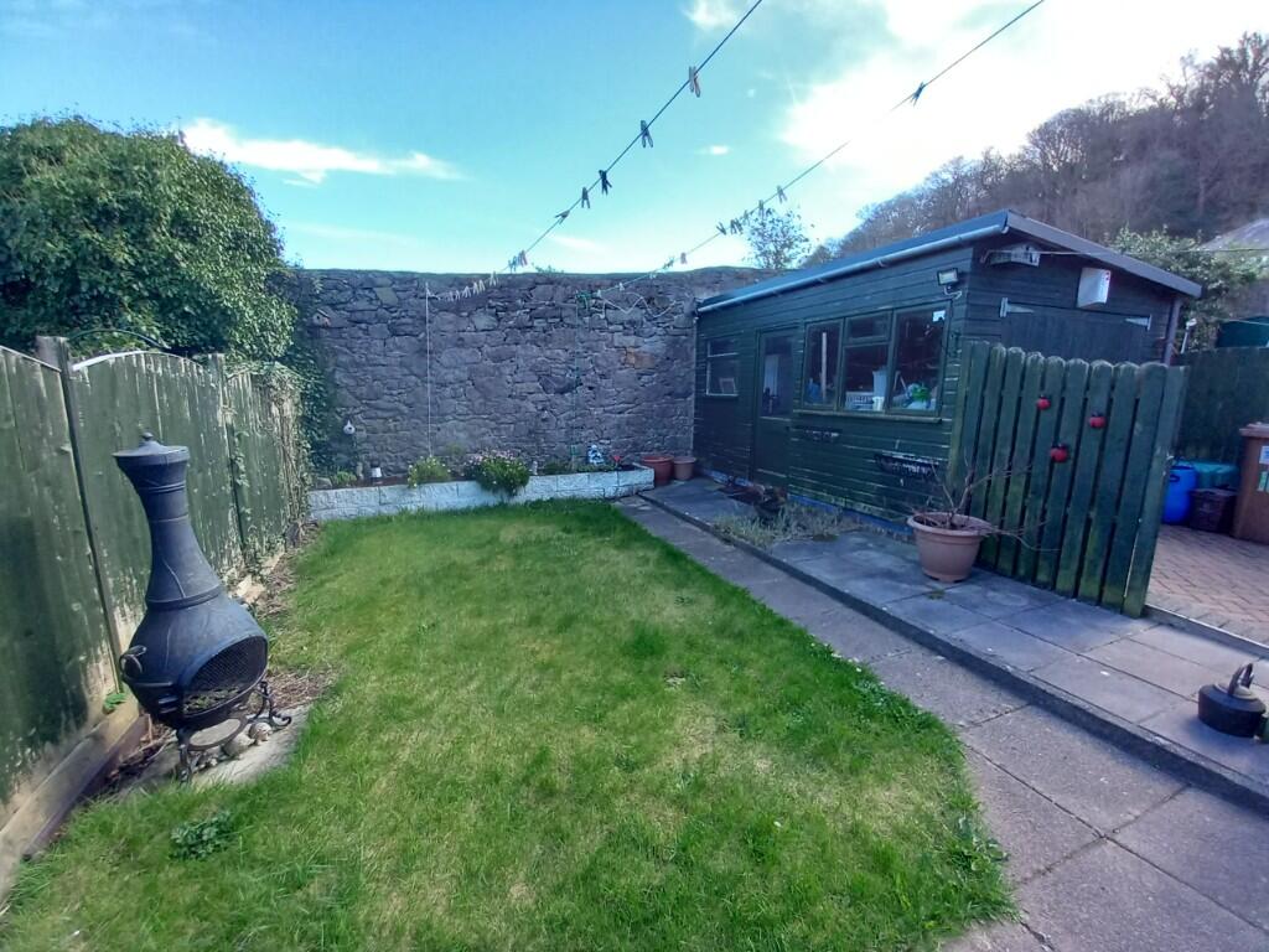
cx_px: 634
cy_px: 476
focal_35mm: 13
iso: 50
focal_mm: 1.13
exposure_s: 1/100
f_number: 2.2
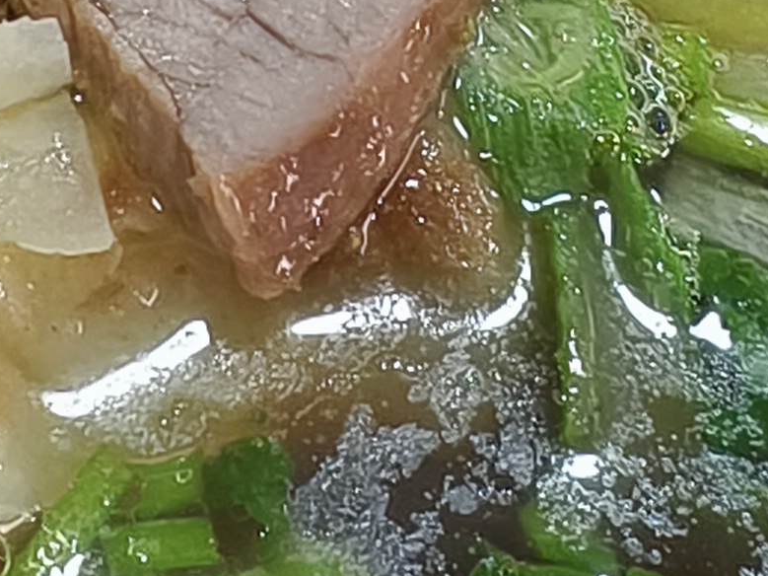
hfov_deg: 15.0
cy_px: -137
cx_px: 293
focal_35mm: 131
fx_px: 2906
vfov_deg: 11.1
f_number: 2
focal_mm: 2.32
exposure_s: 1/33.3
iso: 1256
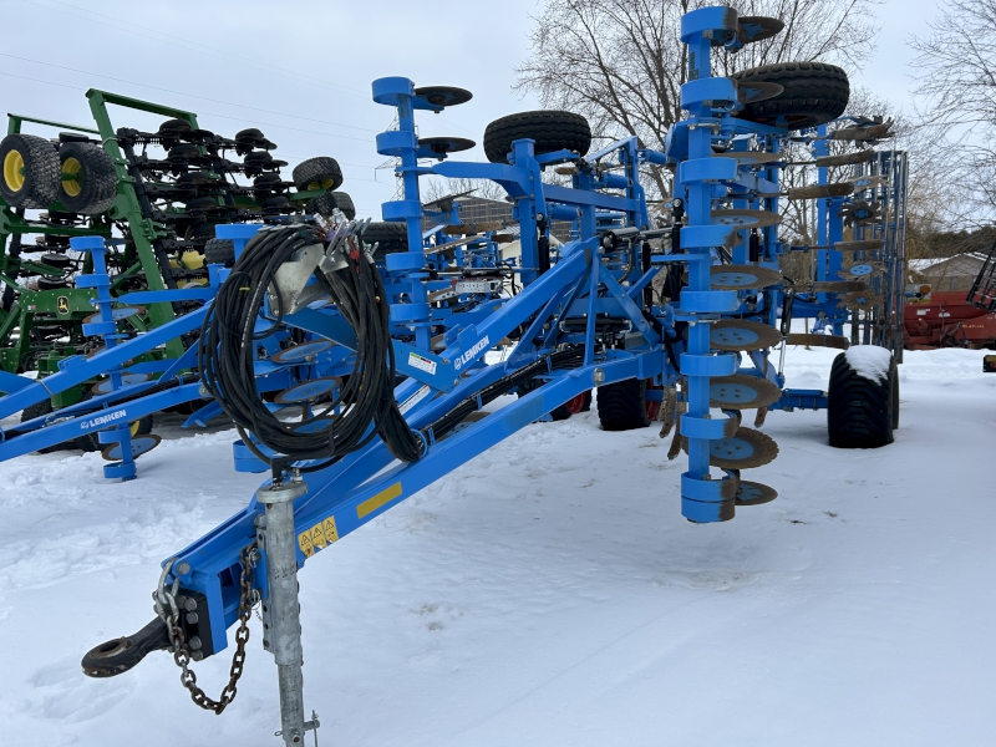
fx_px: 748
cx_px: 498
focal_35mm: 26
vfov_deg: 53.1
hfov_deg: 67.3
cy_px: 374
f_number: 1.5
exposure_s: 1/1838
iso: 50
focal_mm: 5.7
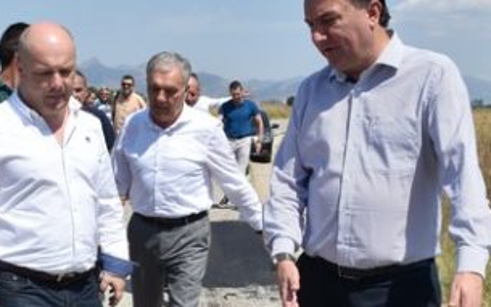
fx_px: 1031
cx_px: 146
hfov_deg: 26.6
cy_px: 307
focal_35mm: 77
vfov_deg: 16.6
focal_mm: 20
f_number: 11
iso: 320
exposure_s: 1/800
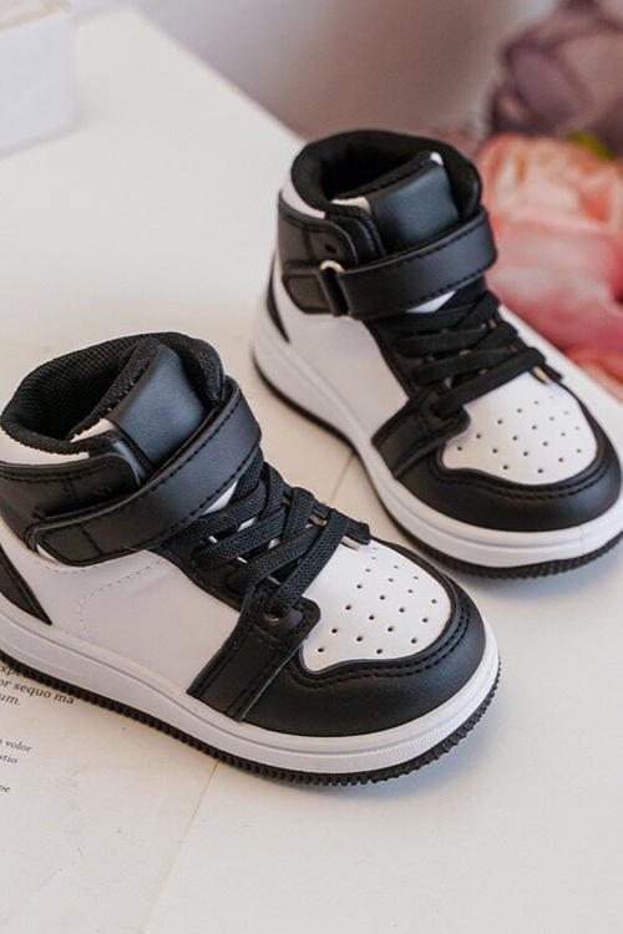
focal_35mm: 50
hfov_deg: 27.0
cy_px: 467
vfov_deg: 39.6
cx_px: 312
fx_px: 1298
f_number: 4
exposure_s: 1/100
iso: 500
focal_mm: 50
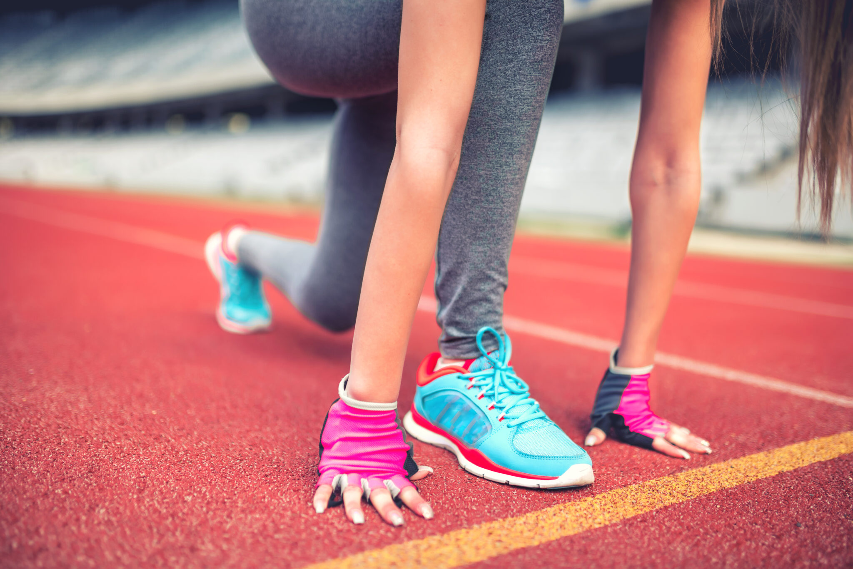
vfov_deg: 37.9
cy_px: 284
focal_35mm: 35
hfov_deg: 54.4
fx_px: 830
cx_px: 426
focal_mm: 35
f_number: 1.4
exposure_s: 1/3200
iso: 80
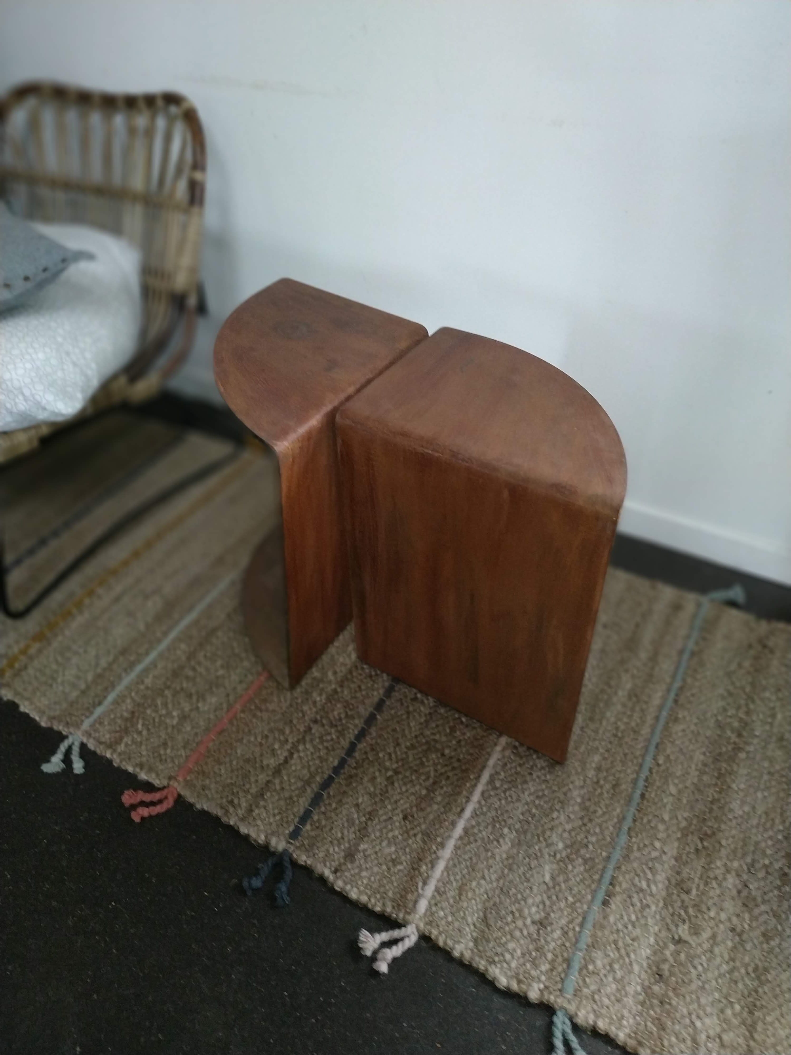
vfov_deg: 71.6
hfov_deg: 56.8
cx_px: 396
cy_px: 528
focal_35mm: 24
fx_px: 731
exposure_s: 1/20
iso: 640
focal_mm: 3.94
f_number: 1.9
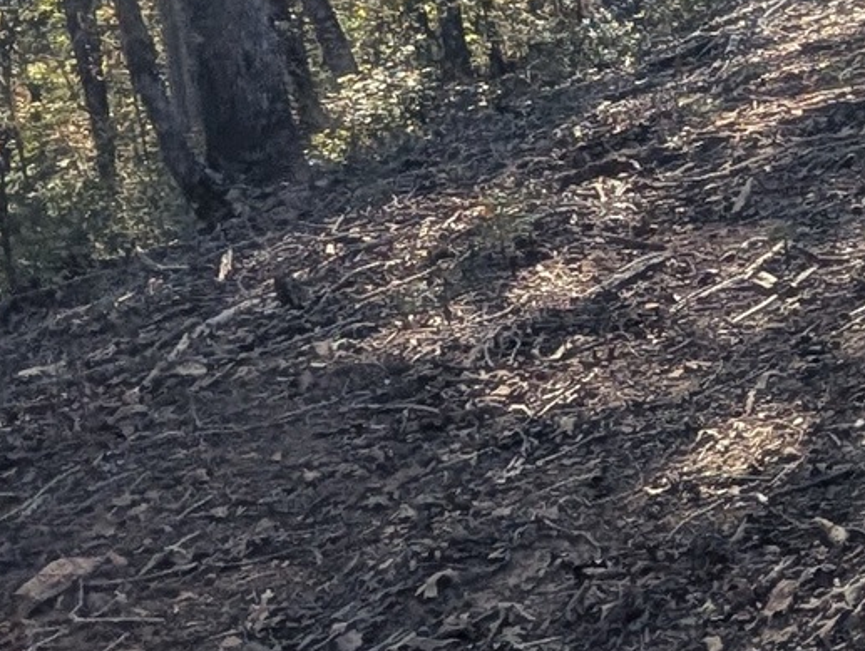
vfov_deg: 20.0
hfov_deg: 21.1
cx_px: 1442
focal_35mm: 71
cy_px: -25
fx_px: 1776
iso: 51
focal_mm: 2.02
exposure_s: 1/2169
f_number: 1.7
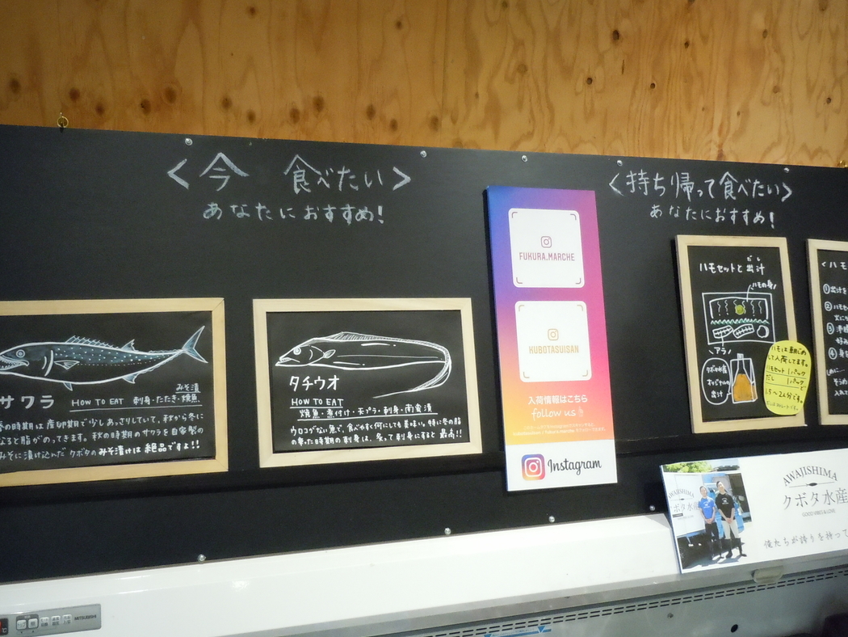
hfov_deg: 56.6
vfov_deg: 44.2
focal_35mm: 32
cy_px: 329
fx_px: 784
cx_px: 372
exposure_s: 1/125
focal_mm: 5
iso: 800
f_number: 3.7
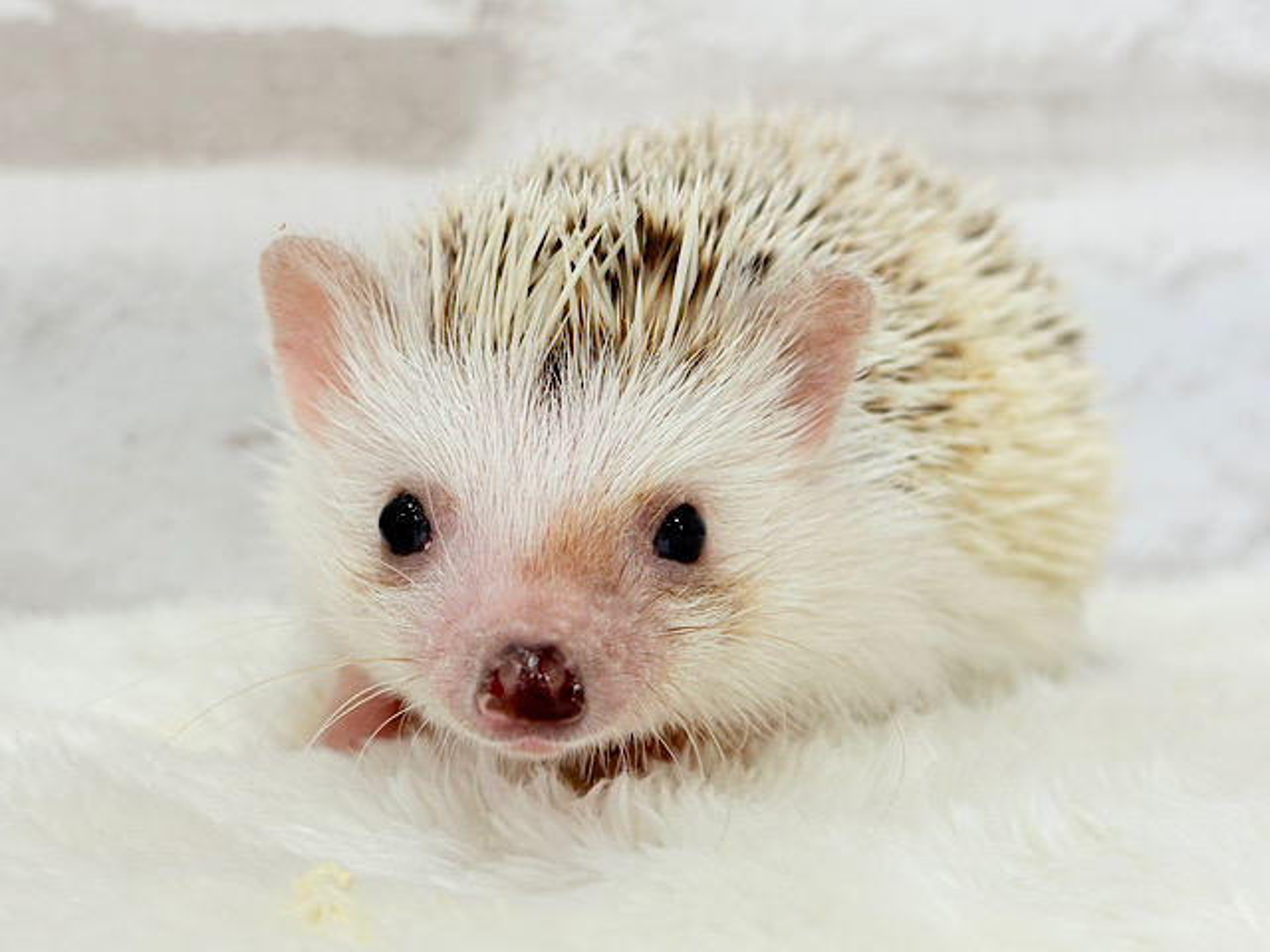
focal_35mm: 52
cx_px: 635
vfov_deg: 28.0
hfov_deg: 36.8
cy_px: 476
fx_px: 1908
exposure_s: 1/50
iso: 40
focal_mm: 5.96
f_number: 1.6
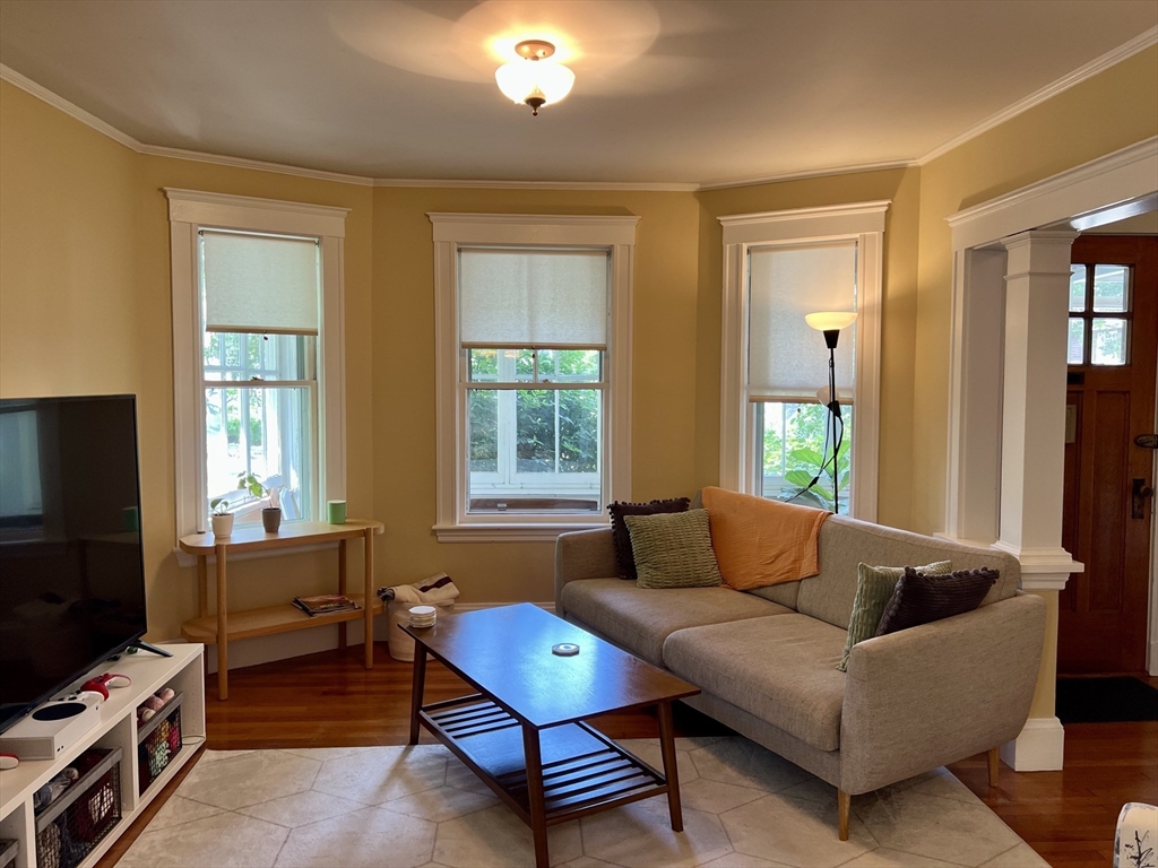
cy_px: 434
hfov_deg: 67.3
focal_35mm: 26
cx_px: 579
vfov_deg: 53.1
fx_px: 870
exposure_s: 1/60
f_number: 1.5
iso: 64
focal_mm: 5.7
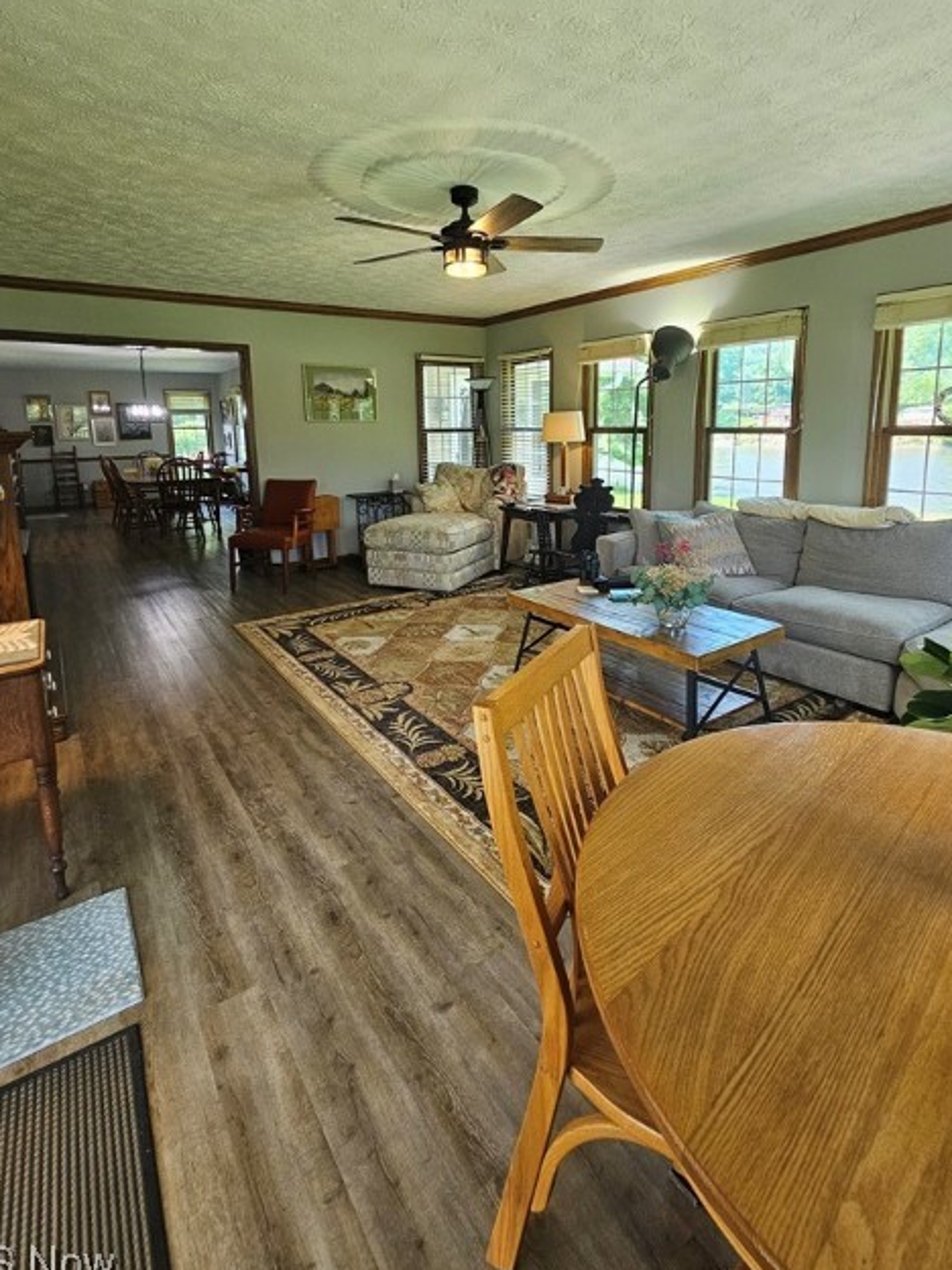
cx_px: 500
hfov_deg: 78.0
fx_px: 587
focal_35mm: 16
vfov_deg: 93.6
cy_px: 527
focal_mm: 2.2
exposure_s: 1/60
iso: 100
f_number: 2.2
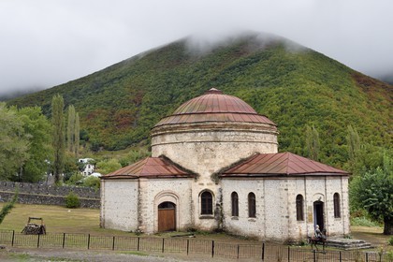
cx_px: 196
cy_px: 131
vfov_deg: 28.1
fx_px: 524
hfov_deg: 41.1
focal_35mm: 48
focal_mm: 48
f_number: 10
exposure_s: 1/200
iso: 800
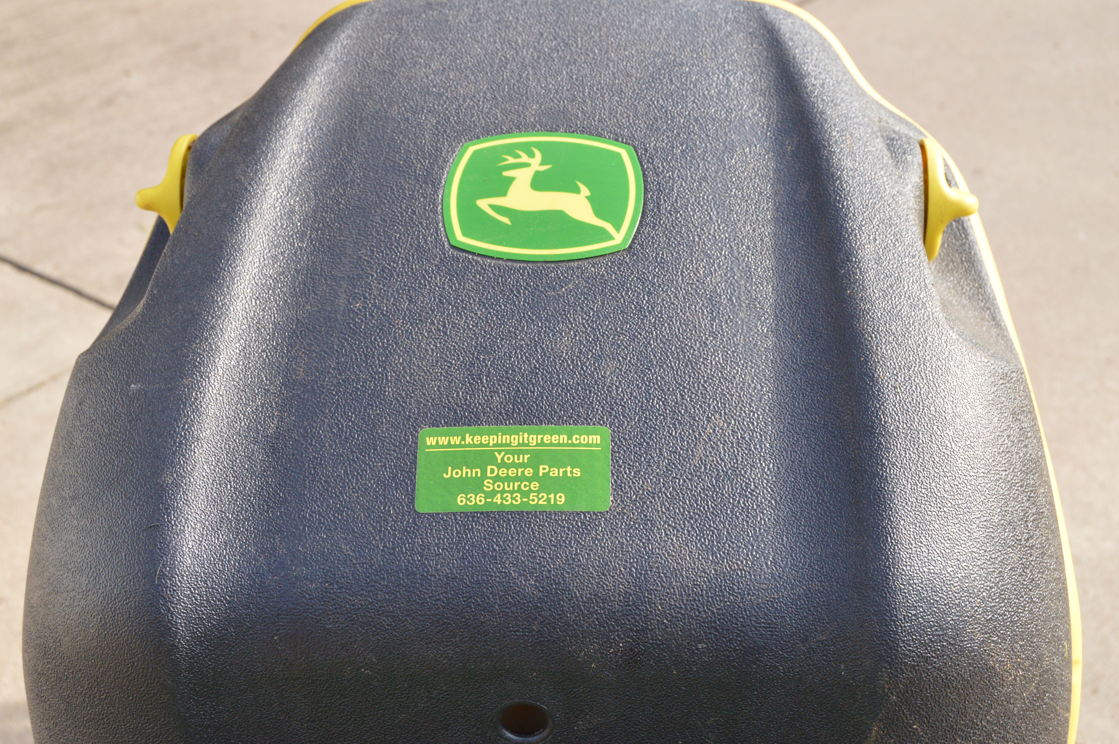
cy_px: 372
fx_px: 1770
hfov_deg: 35.1
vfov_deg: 23.7
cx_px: 560
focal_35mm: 57
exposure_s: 1/320
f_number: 9
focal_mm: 38
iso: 800
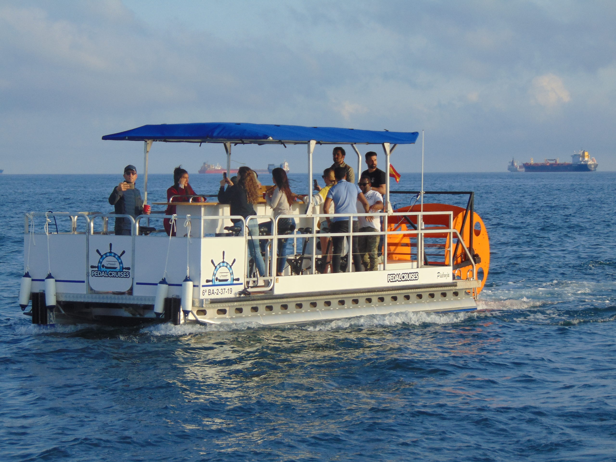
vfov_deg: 11.1
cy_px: 231
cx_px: 308
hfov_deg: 14.8
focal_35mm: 133
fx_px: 2367
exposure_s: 1/640
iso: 80
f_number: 4
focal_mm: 23.9
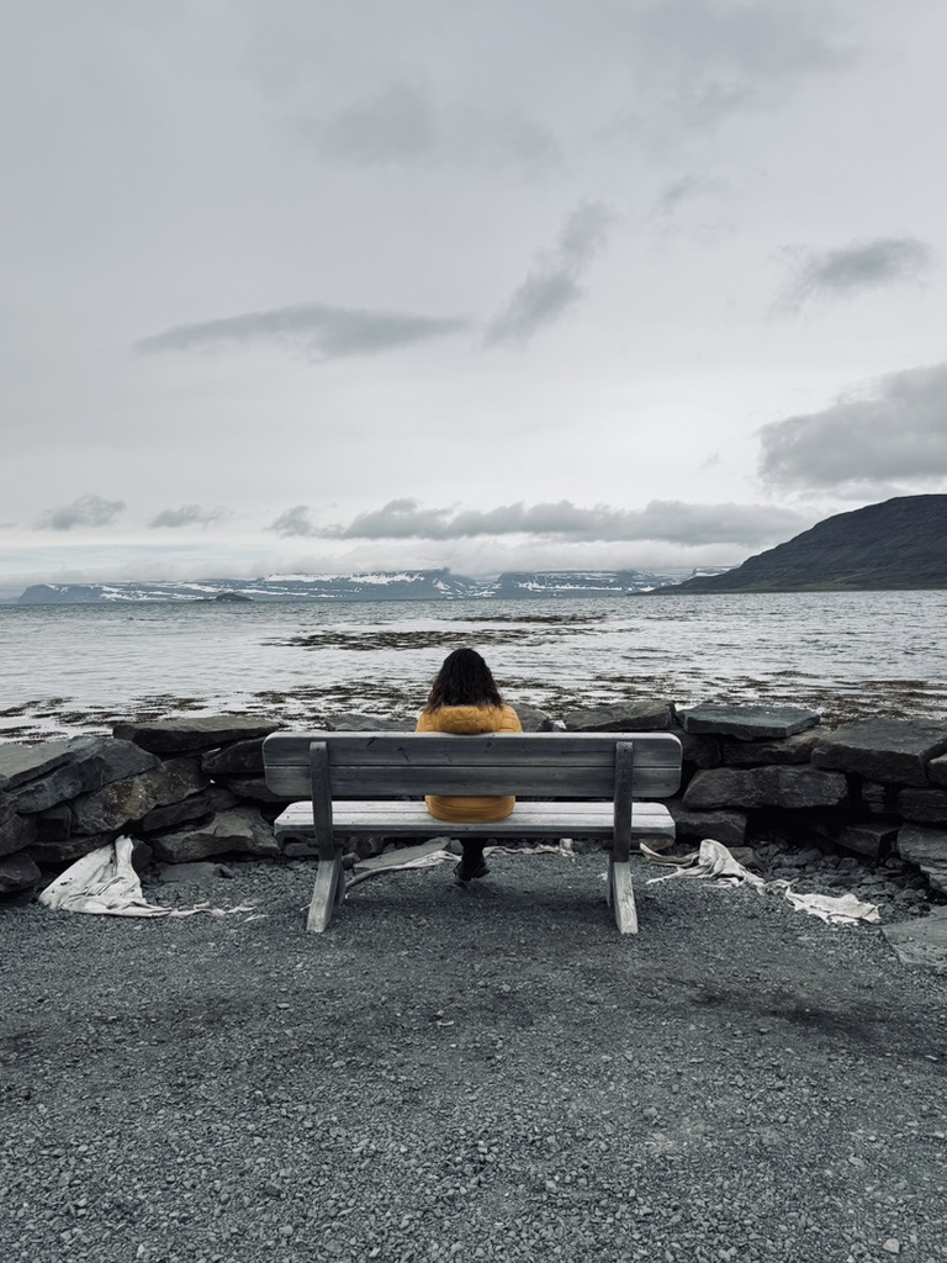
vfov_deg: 71.6
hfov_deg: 56.8
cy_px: 632
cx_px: 474
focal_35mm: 24
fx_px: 875
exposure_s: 1/7092
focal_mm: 6.76
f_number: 1.78
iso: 80
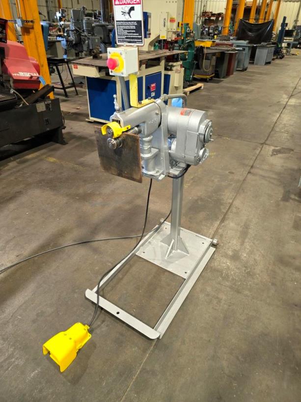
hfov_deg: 58.8
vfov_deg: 74.0
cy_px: 201
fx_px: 267
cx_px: 150
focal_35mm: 23
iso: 125
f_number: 1.7
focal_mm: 6.3
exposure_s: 1/15
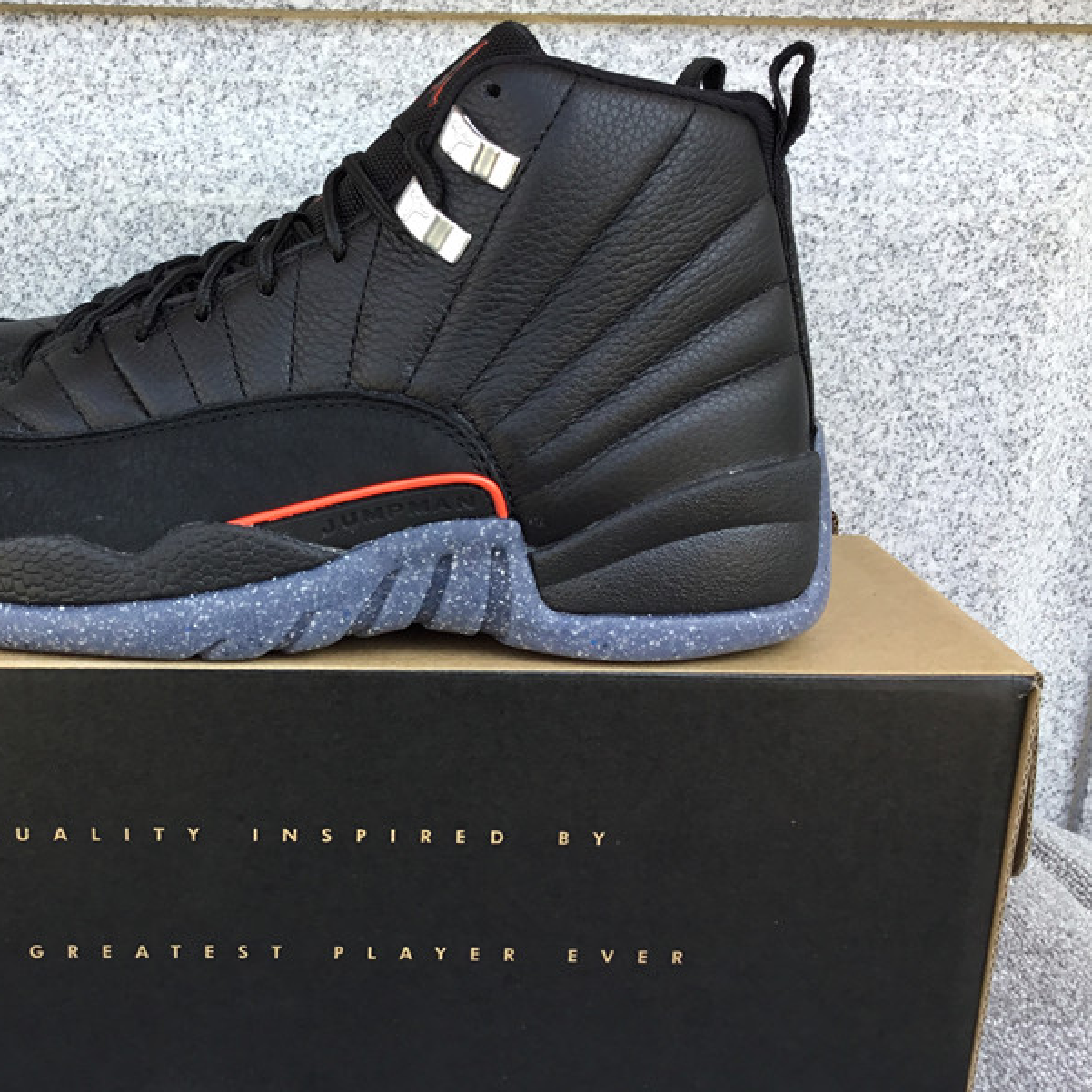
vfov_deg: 40.9
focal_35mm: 41
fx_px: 1463
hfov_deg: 39.9
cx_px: 283
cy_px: 542
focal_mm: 3.3
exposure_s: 1/100
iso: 25
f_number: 2.4
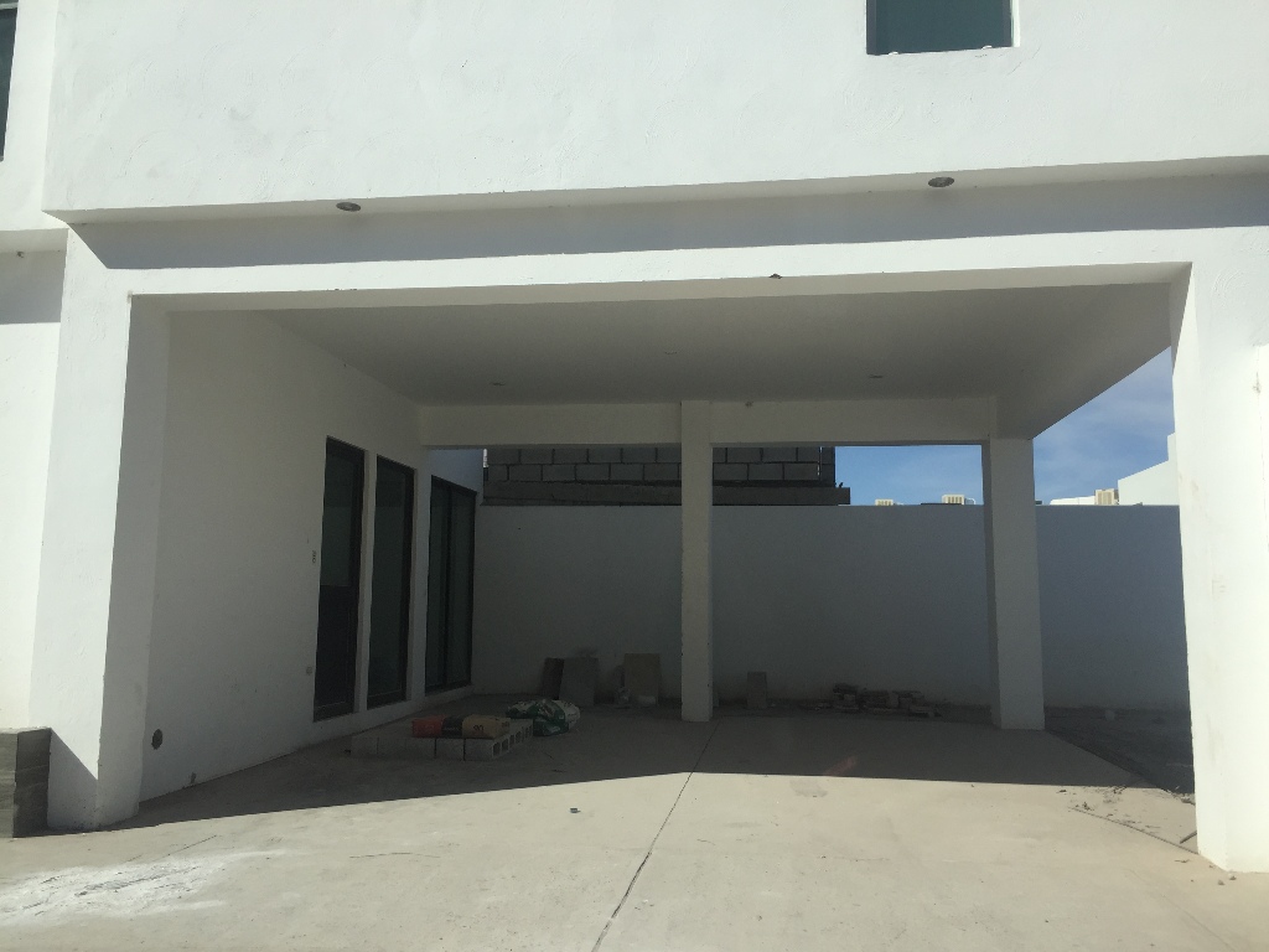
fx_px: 1063
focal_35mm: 29
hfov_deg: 61.7
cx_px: 634
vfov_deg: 48.2
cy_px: 476
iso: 32
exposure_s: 1/3968
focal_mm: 4.15
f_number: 2.2
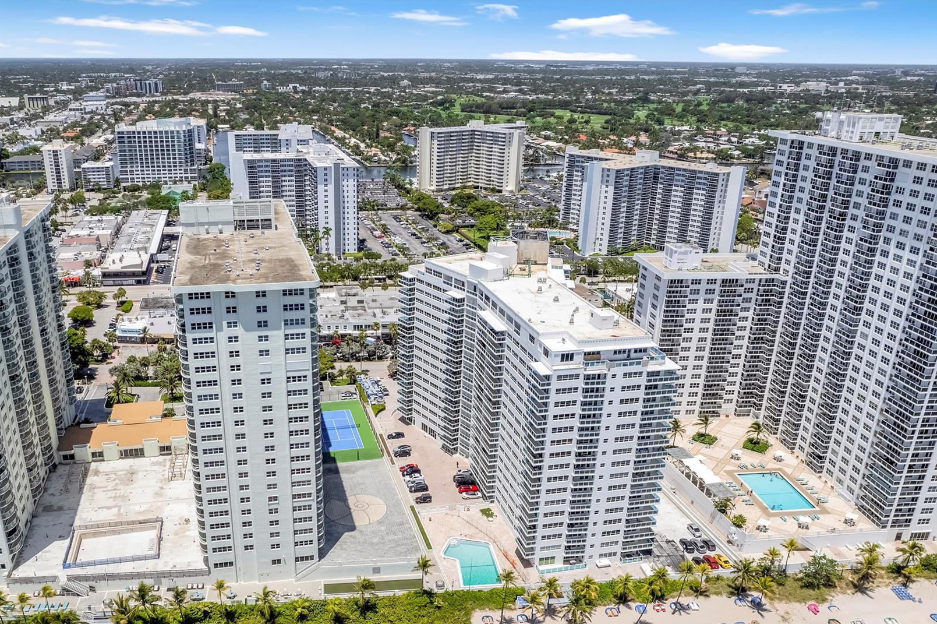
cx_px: 407
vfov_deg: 45.9
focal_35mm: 28
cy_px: 395
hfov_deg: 65.2
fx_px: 728
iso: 110
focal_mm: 8.38
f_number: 2.8
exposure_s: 1/4000
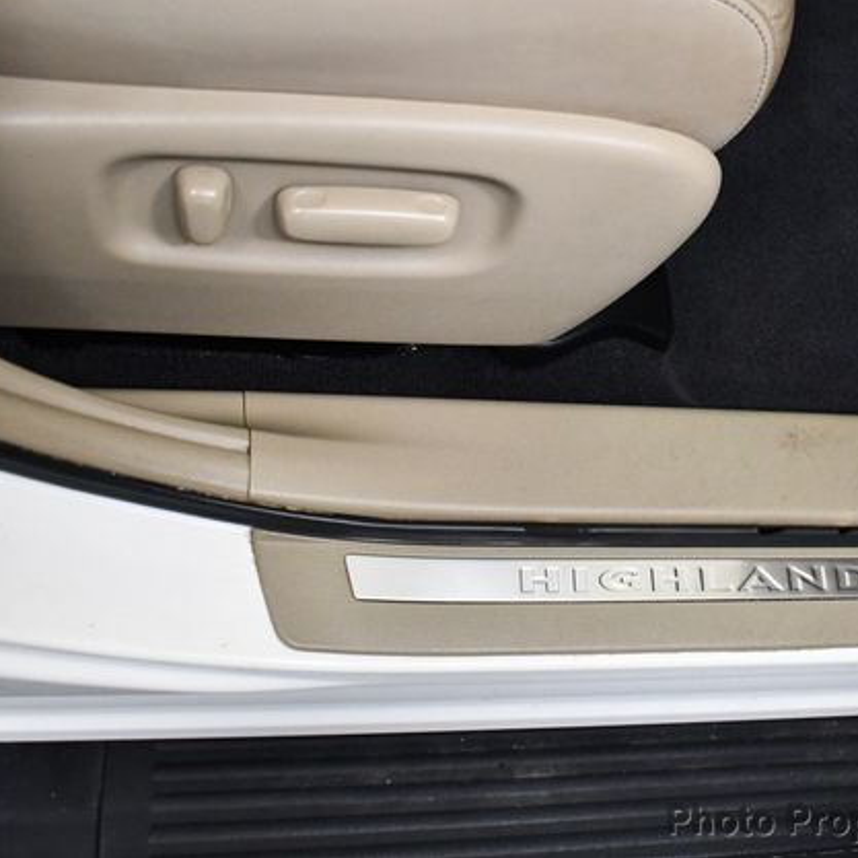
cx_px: 642
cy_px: 420
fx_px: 1318
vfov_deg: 36.1
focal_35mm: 47
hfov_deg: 35.3
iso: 2500
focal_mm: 18
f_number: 3.5
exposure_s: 1/125
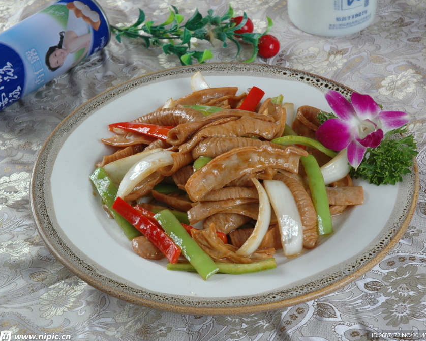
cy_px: 172
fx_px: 1192
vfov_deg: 16.3
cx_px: 224
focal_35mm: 95
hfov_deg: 20.3
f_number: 10
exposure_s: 1/60
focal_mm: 55
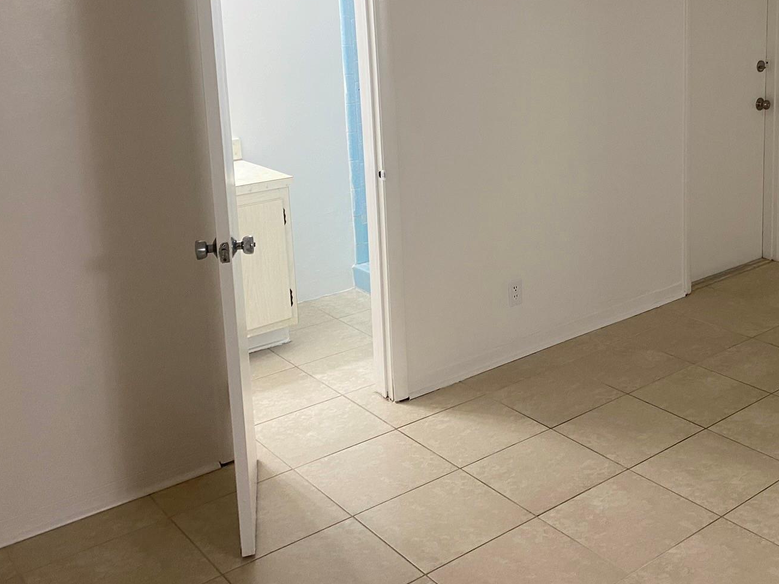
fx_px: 923
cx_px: 607
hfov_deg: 43.9
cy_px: 136
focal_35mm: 41
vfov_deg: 34.3
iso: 125
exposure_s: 1/60
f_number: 1.8
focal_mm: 4.25
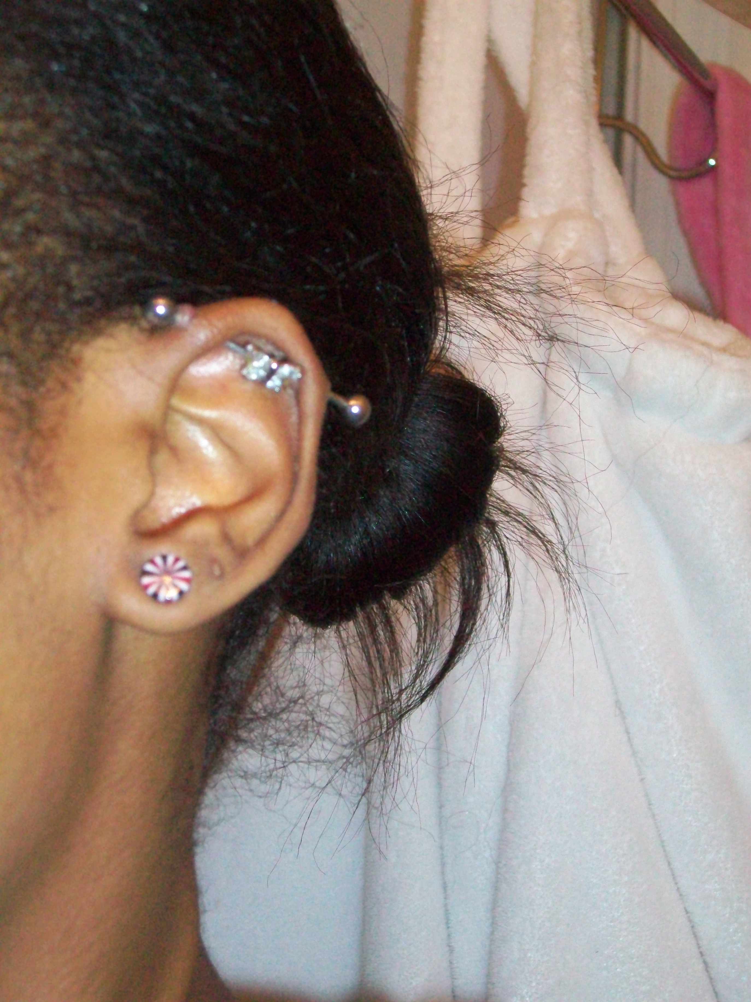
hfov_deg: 23.7
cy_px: 501
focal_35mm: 62
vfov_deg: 31.2
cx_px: 376
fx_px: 1793
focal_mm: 11
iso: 400
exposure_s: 1/100
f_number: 4.1
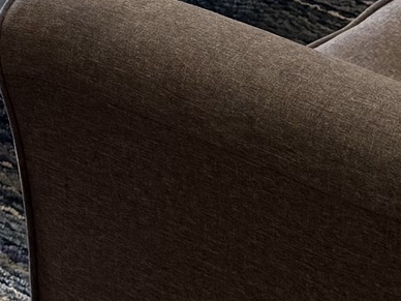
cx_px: -175
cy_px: -471
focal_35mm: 190
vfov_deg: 7.2
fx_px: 2201
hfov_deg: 10.1
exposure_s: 1/121
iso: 64
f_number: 1.78
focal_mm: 6.76
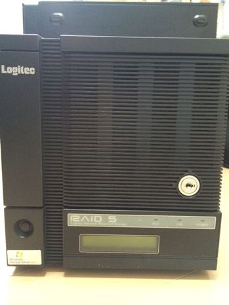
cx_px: 114
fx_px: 265
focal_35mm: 30
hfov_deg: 46.8
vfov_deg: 60.0
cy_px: 152
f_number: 2.2
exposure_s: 1/30
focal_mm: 4.12
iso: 320
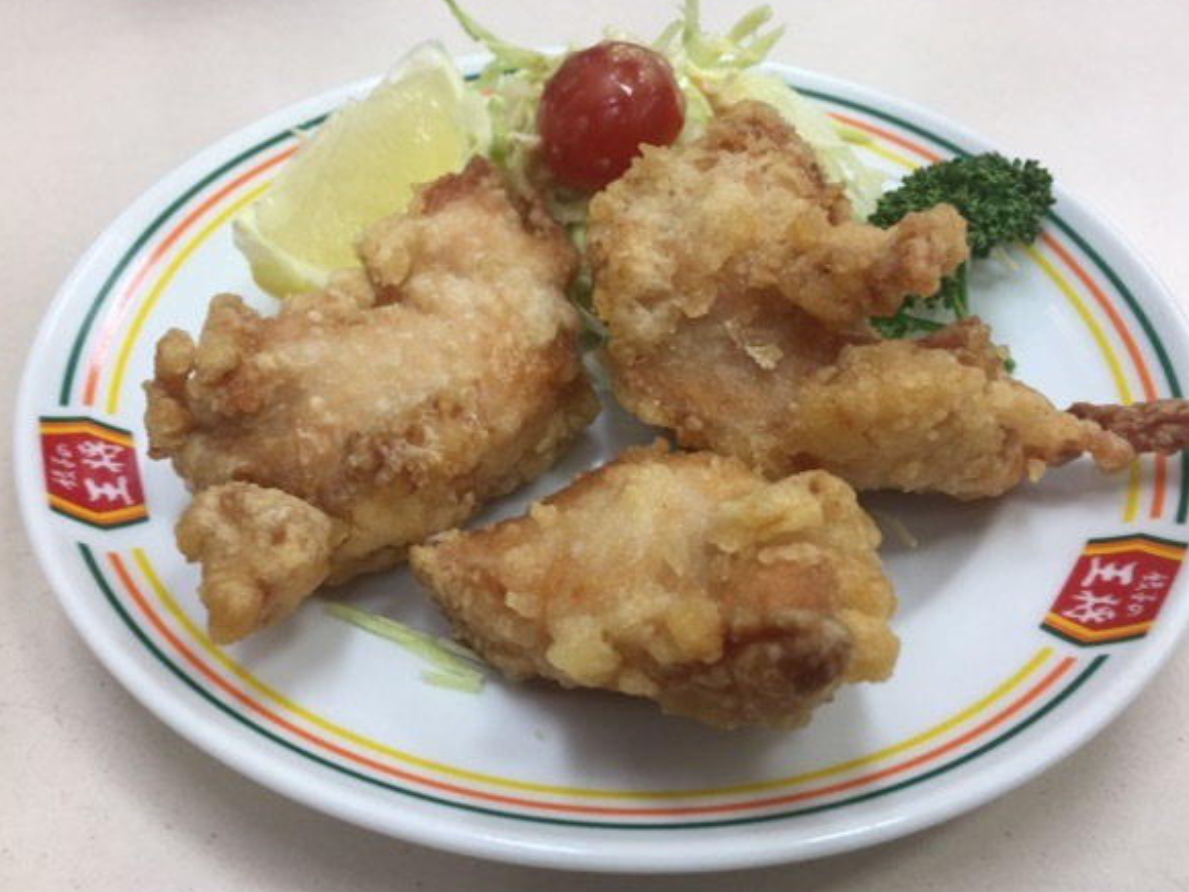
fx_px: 1099
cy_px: 461
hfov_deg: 56.8
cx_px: 586
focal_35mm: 32
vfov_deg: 44.2
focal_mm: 4.15
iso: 32
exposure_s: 1/30
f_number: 2.2
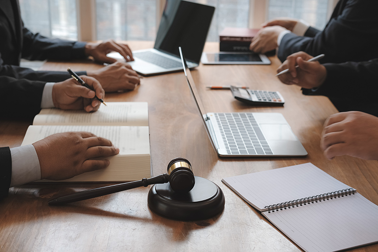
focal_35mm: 53
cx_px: 189
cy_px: 126
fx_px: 556
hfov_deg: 37.5
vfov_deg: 25.5
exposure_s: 1/125
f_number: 4
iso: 250
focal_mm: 35
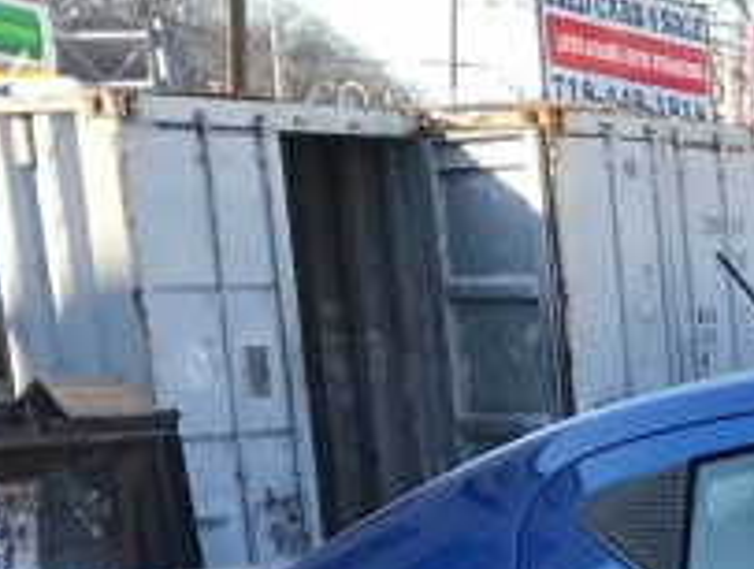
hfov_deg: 12.2
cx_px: 1549
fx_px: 3077
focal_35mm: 141
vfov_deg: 10.0
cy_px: 1008
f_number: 1.8
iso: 20
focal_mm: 3.99
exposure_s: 1/486
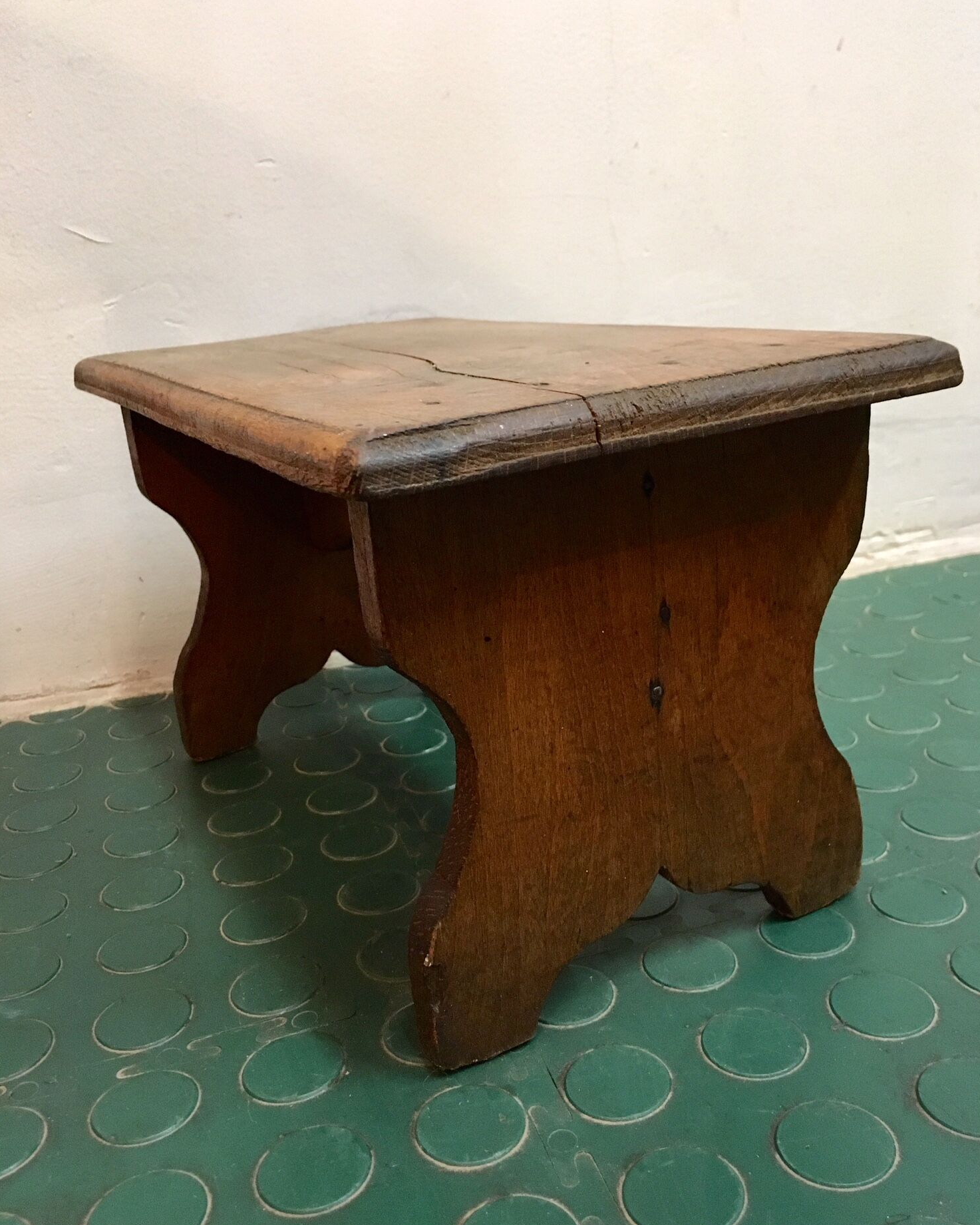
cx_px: 501
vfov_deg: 57.2
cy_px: 616
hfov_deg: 47.1
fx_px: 1124
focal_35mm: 31
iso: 200
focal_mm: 4.15
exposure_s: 1/25
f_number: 2.2
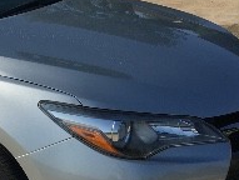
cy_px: 56
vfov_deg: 15.3
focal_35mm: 97
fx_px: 671
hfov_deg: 18.9
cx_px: -63
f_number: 2.2
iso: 25
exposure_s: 1/2079
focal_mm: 4.15
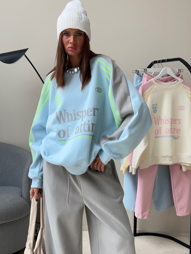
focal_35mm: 48
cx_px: 96
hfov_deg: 30.3
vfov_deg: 39.7
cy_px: 127
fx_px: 353
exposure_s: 1/115
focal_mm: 6.86
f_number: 1.78
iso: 80
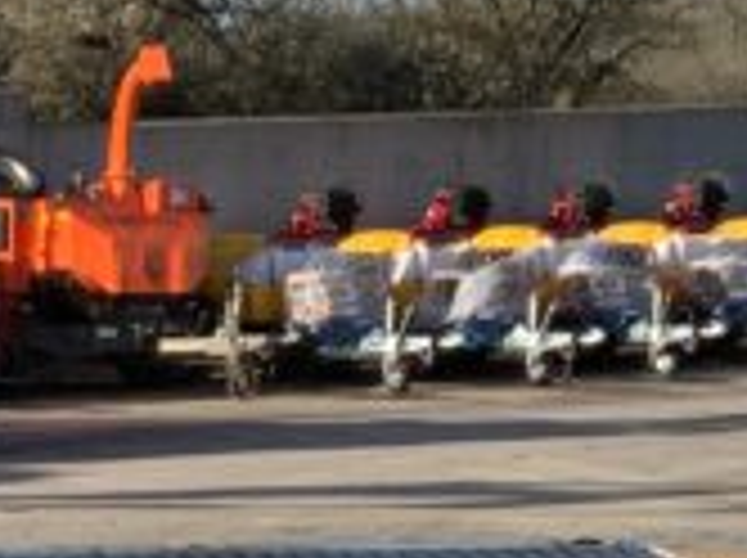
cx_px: -315
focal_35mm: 179
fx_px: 3857
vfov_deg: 8.0
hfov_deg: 10.7
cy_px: 1022
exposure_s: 1/1195
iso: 16
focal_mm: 3
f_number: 1.8
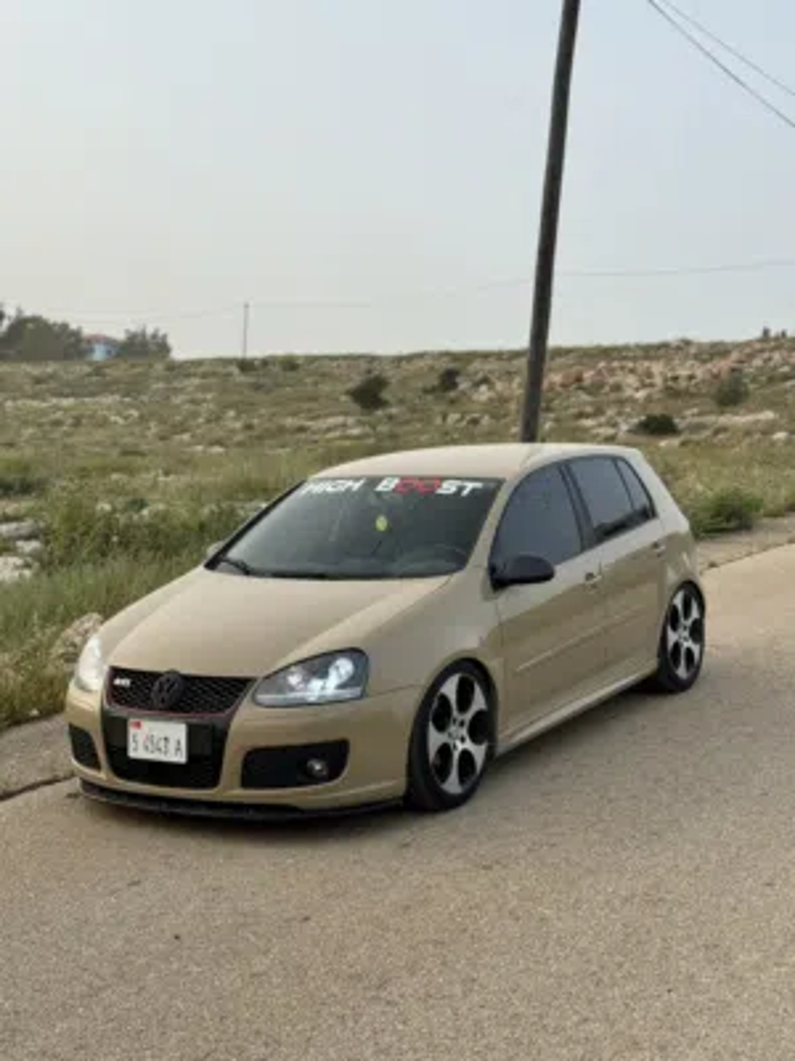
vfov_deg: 39.7
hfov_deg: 30.3
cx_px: 398
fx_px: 1470
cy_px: 530
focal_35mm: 48
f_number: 1.78
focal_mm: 6.76
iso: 64
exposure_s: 1/952
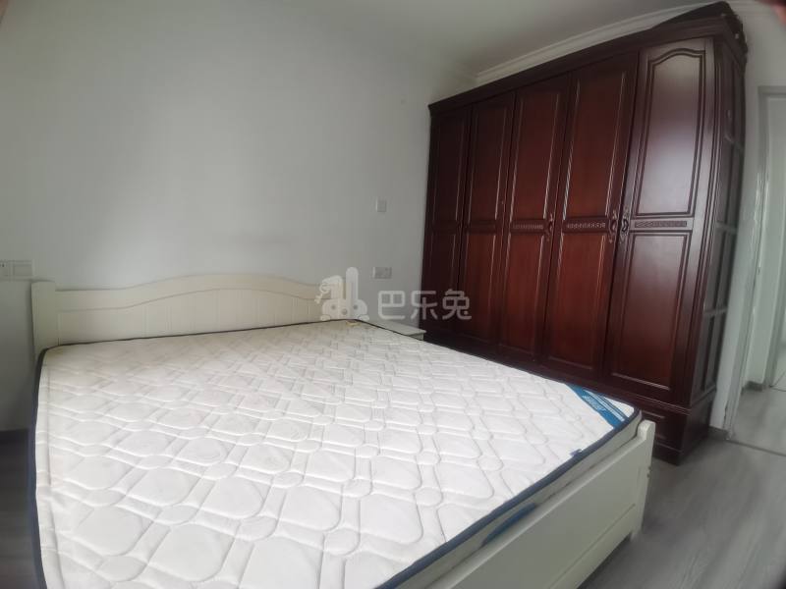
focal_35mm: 17
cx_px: 393
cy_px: 294
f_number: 2.4
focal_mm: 1.78
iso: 80
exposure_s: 1/50
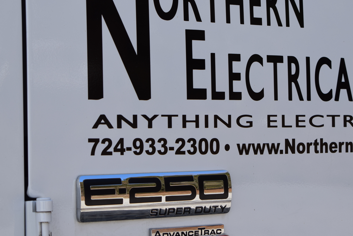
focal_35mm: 124
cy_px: 93
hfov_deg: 16.5
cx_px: 241
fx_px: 1214
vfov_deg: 11.1
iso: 200
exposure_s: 1/320
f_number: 9
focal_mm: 55
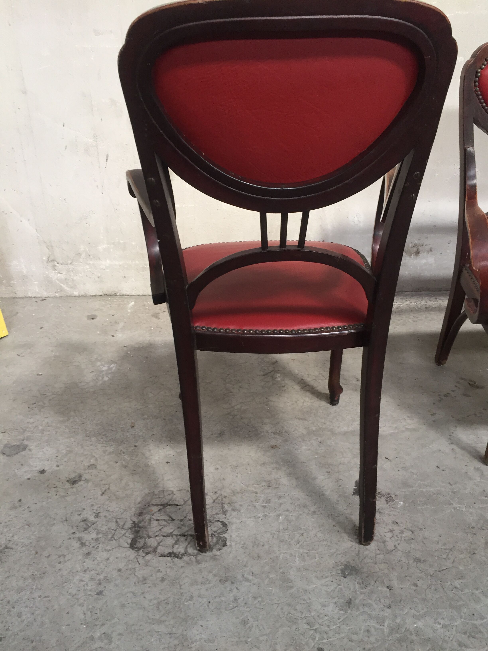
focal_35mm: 29
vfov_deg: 61.7
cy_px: 326
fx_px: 545
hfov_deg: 48.2
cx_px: 244
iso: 64
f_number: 2.2
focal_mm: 4.15
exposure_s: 1/33
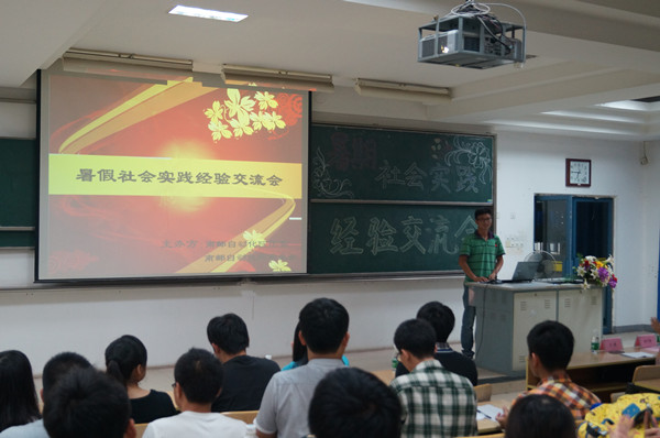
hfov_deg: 46.5
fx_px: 769
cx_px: 330
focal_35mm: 42
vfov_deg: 31.8
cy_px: 219
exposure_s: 1/60
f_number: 4.5
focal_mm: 28
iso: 800
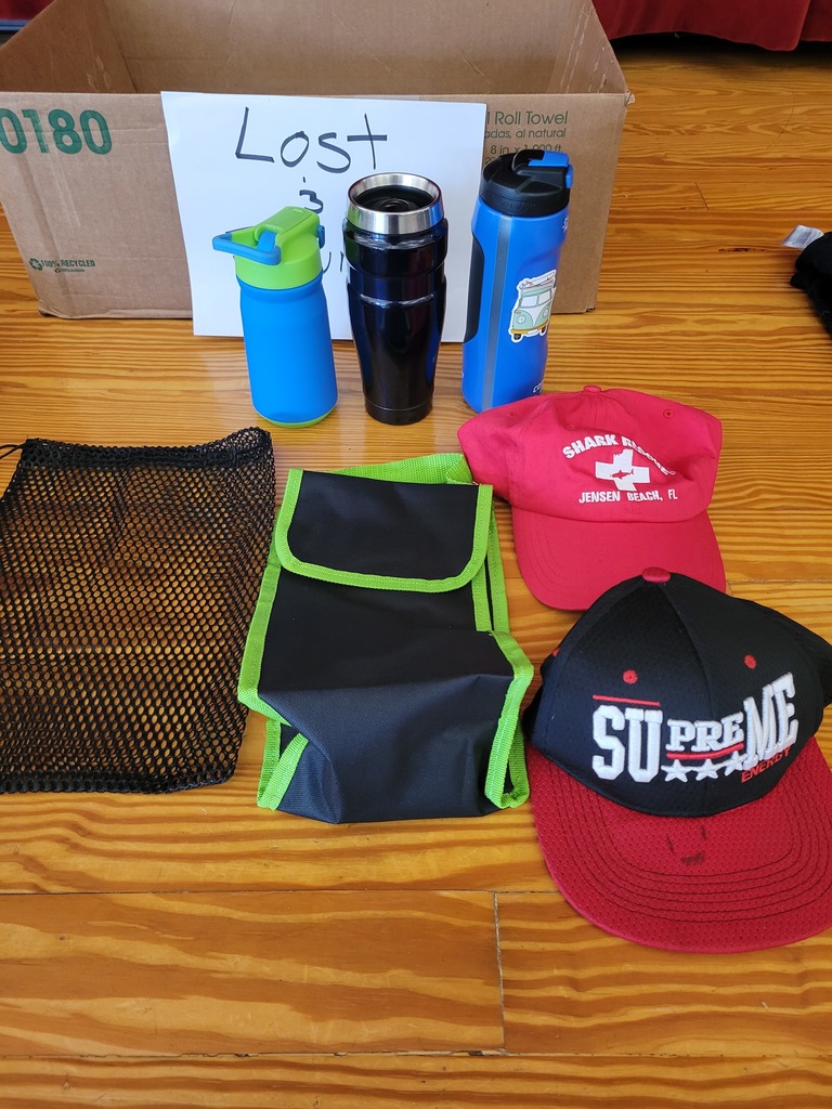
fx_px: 833
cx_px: 416
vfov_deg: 67.3
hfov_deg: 53.1
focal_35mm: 26
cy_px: 554
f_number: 1.8
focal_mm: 5.4
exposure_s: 1/40
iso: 320
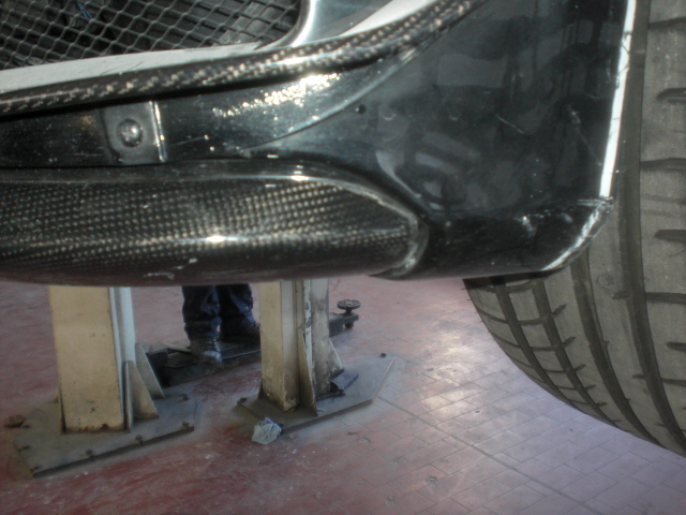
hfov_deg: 49.0
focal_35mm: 38
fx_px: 753
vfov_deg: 37.7
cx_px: 343
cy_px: 258
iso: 200
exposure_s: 1/30
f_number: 3.1
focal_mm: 6.3
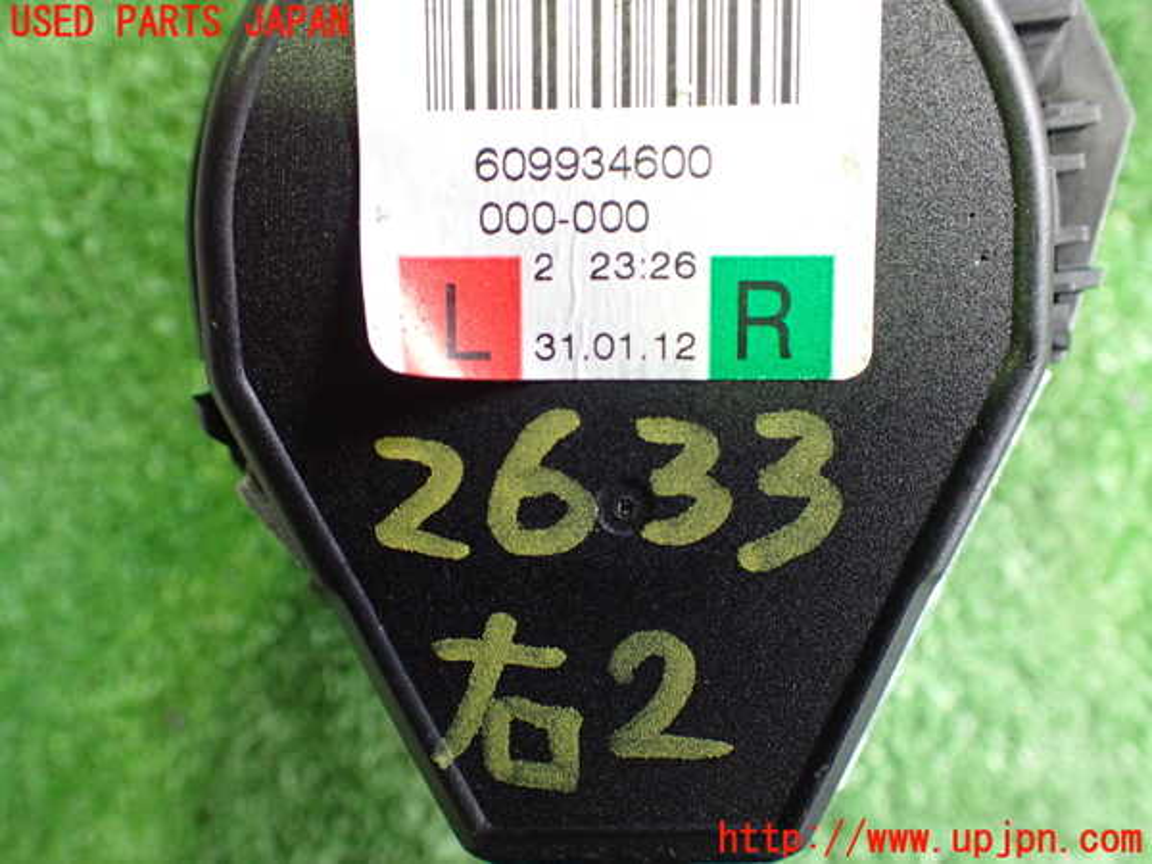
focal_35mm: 30
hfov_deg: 60.0
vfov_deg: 46.8
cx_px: 576
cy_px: 432
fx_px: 998
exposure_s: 1/50
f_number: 2.3
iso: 800
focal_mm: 5.4
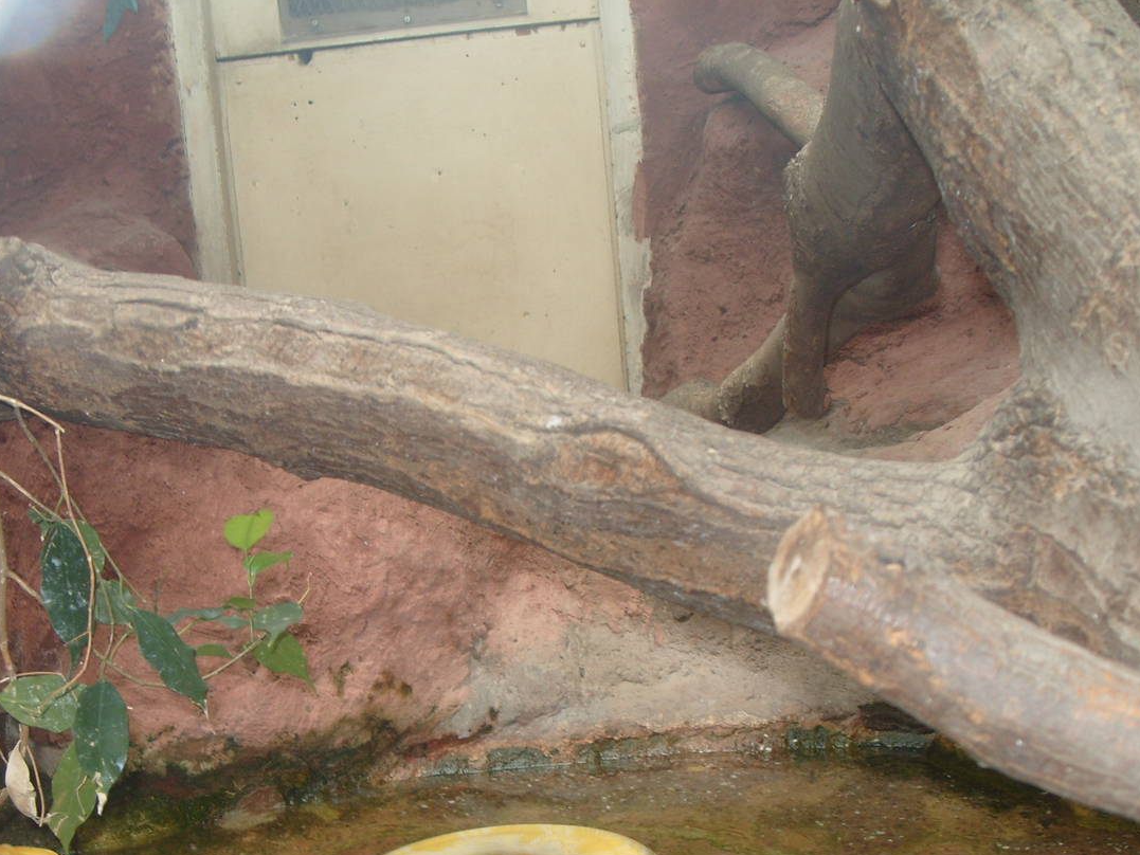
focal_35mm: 52
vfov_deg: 27.7
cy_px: 633
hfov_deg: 36.5
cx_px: 383
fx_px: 1713
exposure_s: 1/45
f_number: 2.8
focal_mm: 7.8
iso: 100
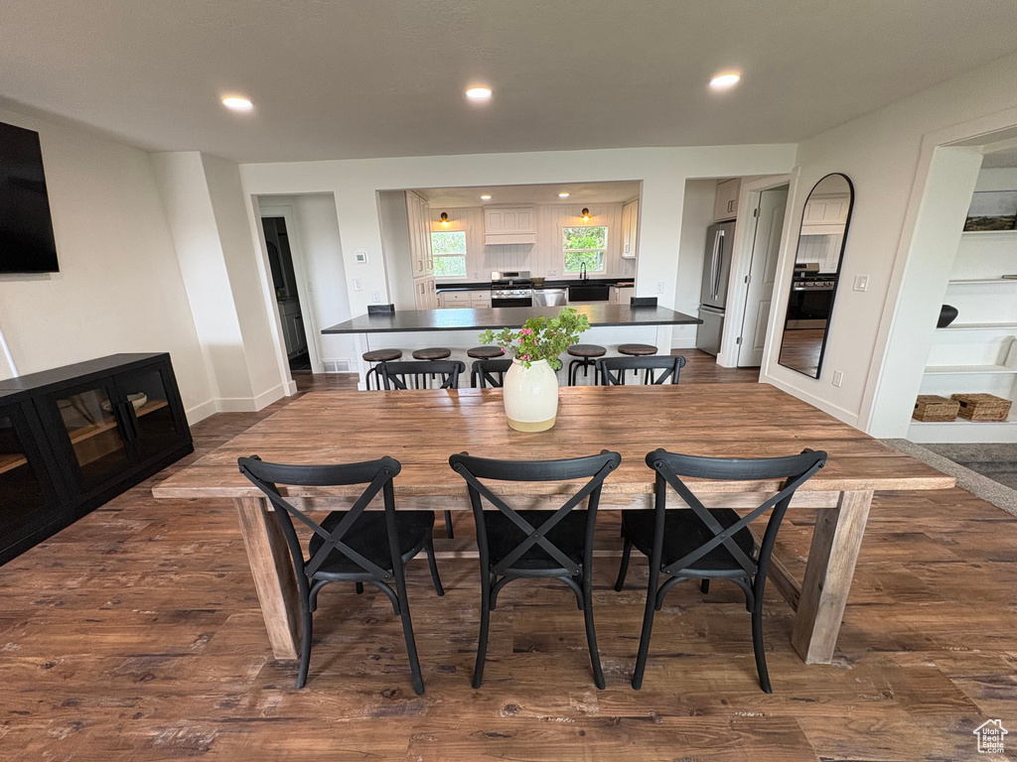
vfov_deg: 85.7
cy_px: 381
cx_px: 508
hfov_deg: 102.1
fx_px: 411
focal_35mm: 14
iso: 200
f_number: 2.2
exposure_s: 1/120
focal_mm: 2.22
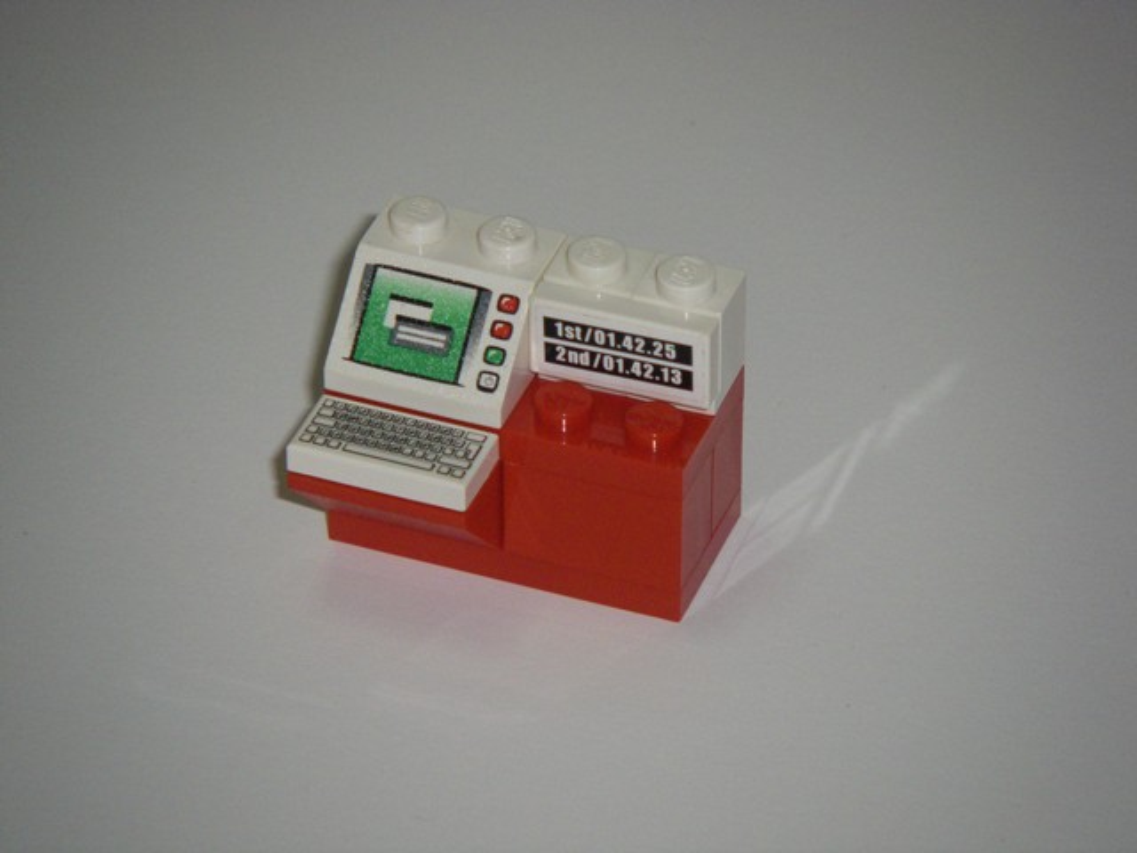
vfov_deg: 8.8
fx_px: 5551
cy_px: 426
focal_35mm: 169
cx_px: 568
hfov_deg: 11.7
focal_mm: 27.9
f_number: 4.4
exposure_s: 1/125
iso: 320
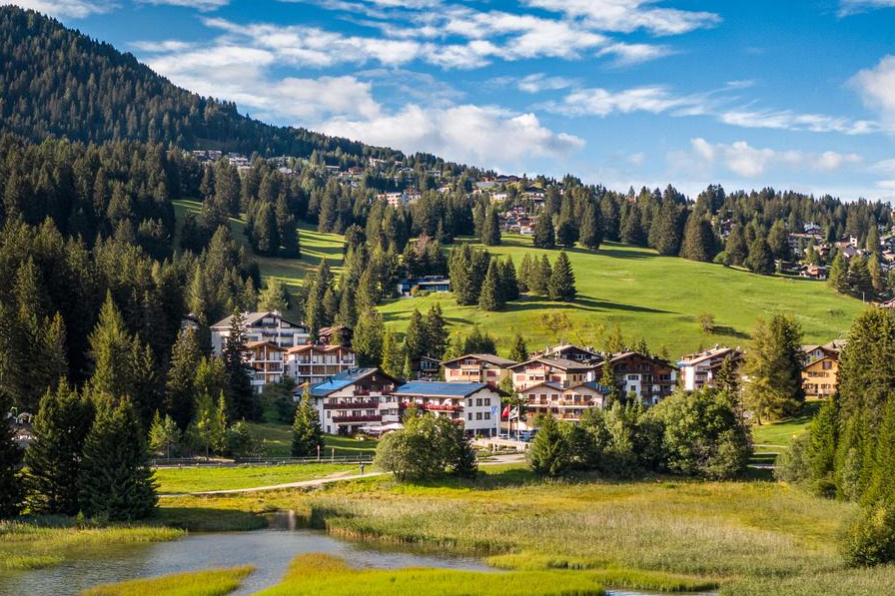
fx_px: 1118
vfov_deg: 29.5
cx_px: 555
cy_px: 423
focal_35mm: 45
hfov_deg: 43.3
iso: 100
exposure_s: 1/160
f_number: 4.5
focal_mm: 10.26
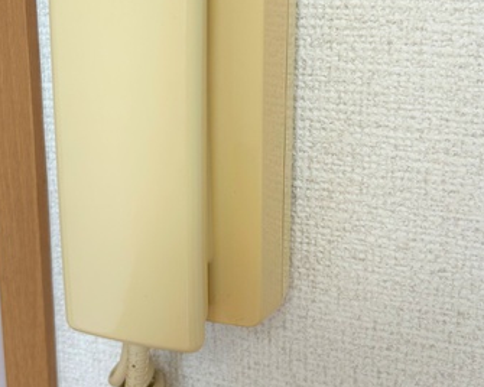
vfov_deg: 28.3
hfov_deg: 35.3
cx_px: 210
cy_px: 116
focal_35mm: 53
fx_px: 759
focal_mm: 5.7
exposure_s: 1/100
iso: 64
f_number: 1.5
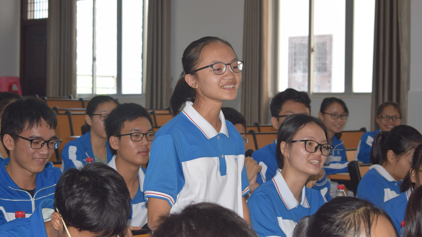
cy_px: 102
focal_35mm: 88
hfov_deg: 24.3
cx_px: 210
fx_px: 979
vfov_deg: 13.8
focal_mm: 55
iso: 400
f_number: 5.6
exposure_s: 1/50
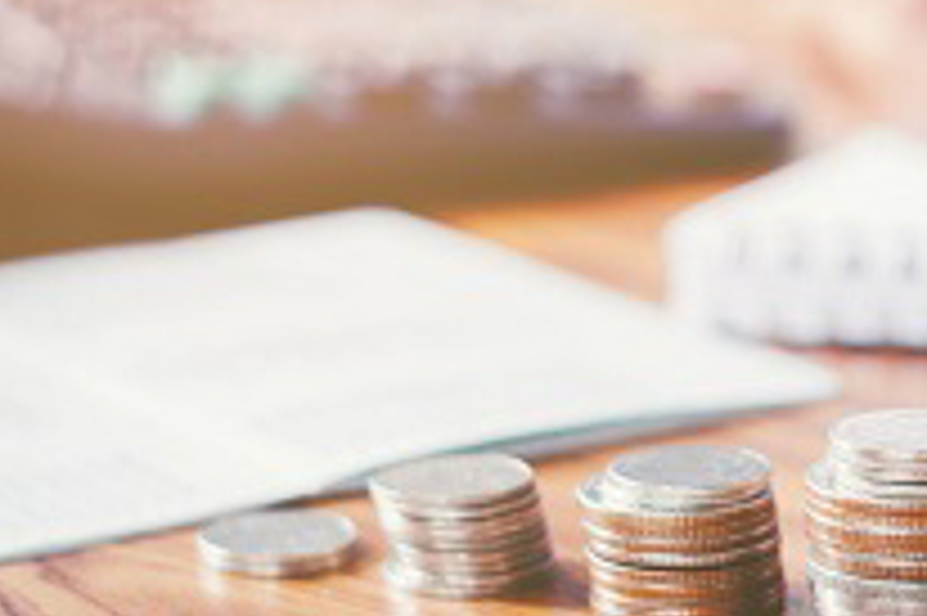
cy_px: 256
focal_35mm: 116
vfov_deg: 11.8
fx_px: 2985
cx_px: 918
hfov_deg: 17.3
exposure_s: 1/13
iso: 200
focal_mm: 35
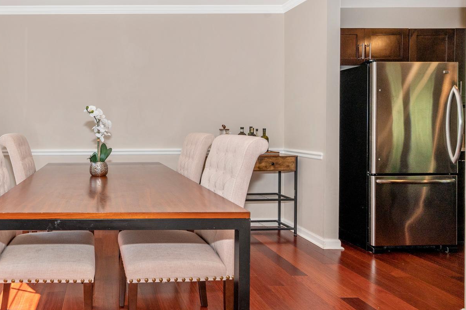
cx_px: 101
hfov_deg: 67.7
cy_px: 128
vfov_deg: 52.8
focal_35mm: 24
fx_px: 310
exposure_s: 1/200
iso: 320
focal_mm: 14
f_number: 8
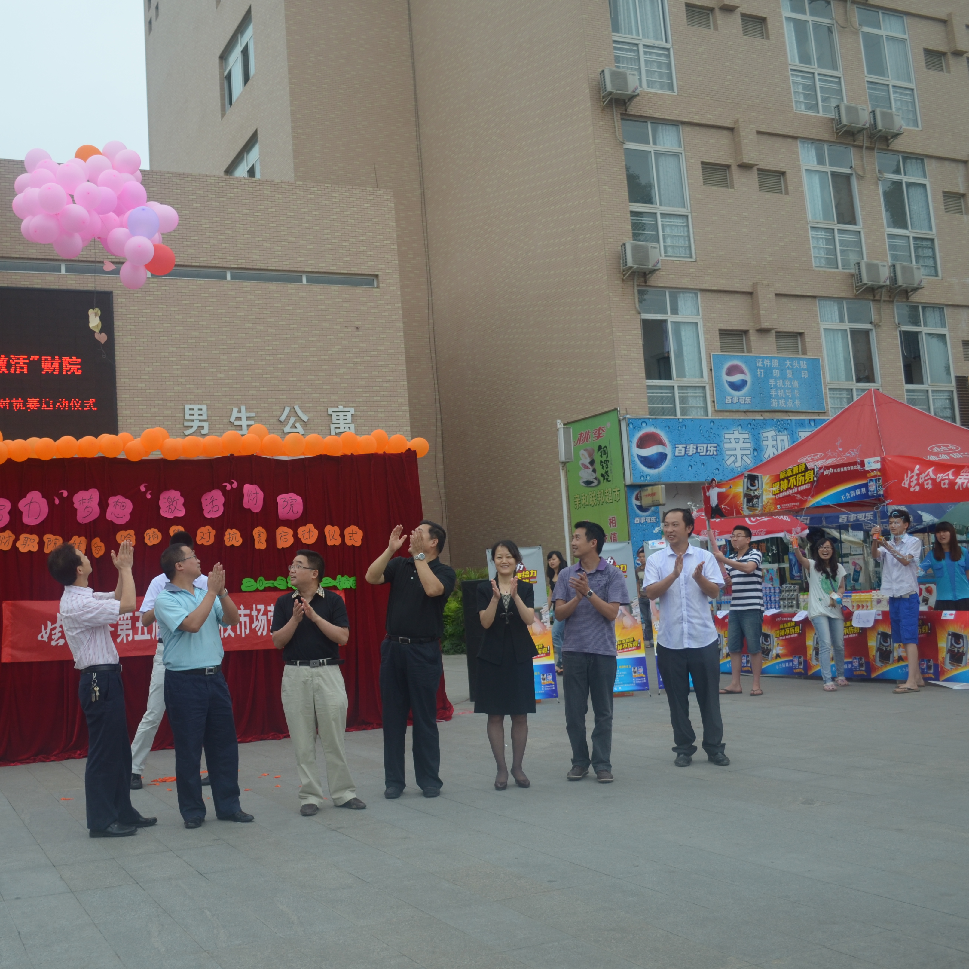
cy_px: 481
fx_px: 1108
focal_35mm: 35
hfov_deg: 46.6
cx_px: 335
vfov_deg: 47.2
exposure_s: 1/500
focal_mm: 18
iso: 200
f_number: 3.5
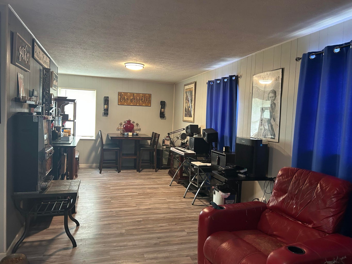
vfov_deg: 53.1
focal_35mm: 26
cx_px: 176
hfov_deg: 67.3
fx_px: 264
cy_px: 132
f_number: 1.5
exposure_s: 1/60
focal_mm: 5.7
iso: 320
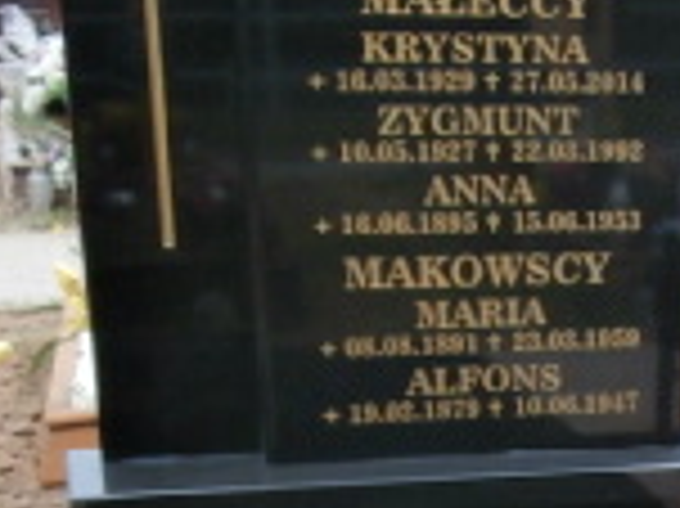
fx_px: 2002
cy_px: 737
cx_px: 698
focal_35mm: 102
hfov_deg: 18.7
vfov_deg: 13.7
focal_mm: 4.2
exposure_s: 1/125
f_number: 3
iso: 100
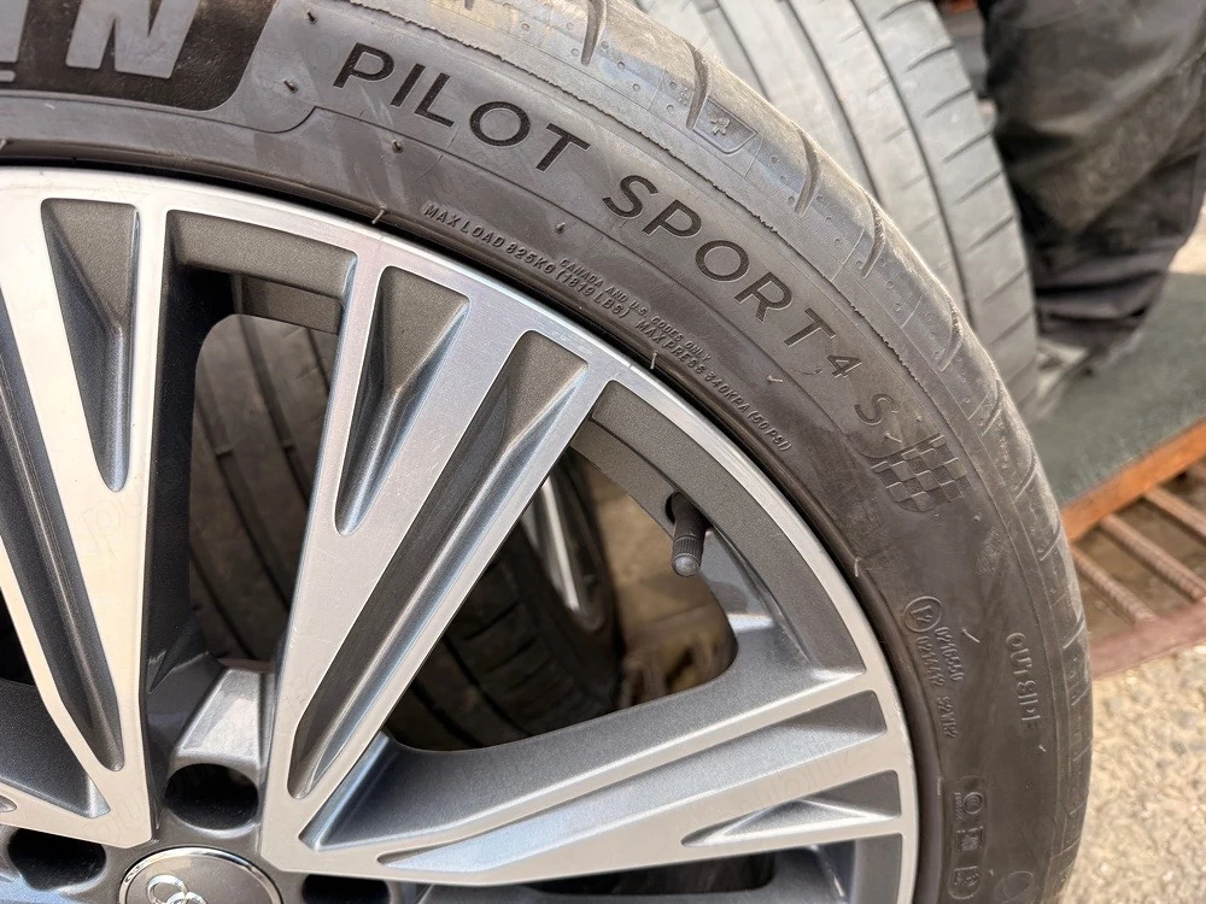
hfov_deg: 71.6
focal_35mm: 24
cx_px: 603
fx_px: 836
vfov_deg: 56.8
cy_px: 452
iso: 100
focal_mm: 6.76
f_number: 1.78
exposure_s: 1/333
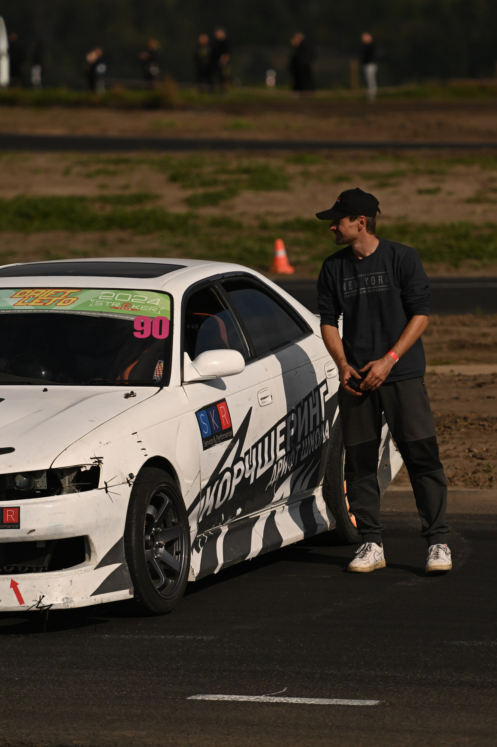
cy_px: 374
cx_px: 248
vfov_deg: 8.1
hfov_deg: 5.4
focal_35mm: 255
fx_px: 5282
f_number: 2.8
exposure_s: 1/32000
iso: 450
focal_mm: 170
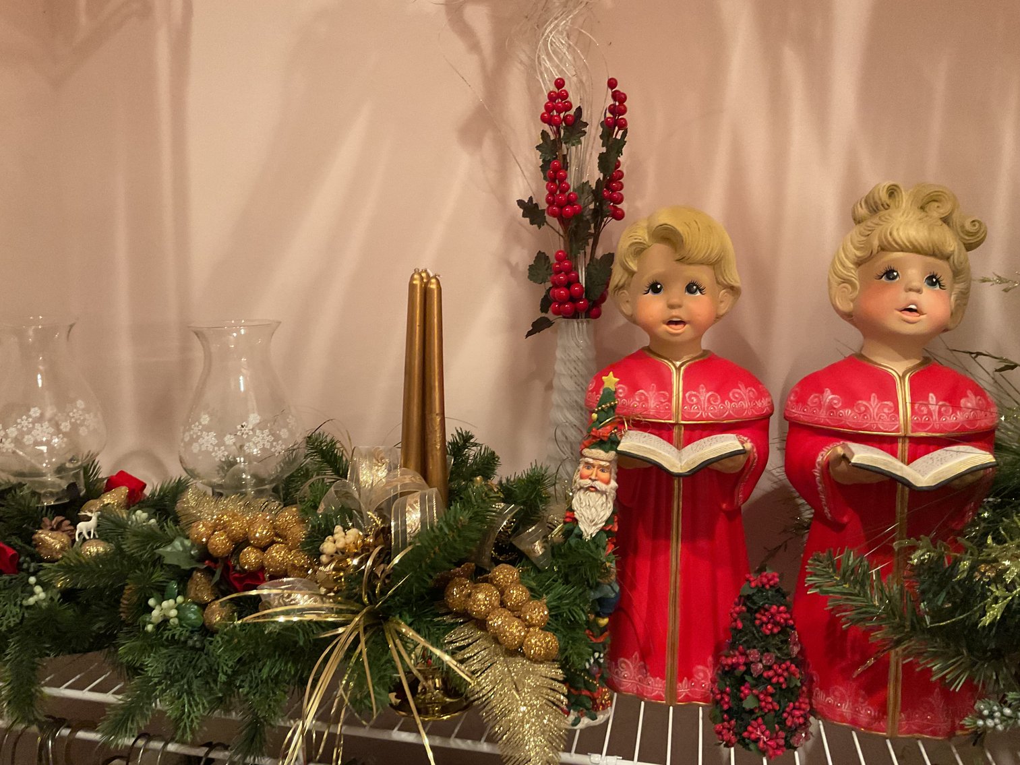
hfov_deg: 61.7
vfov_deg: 48.2
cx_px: 510
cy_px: 382
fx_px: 855
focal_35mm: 29
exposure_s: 1/40
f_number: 1.8
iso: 320
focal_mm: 3
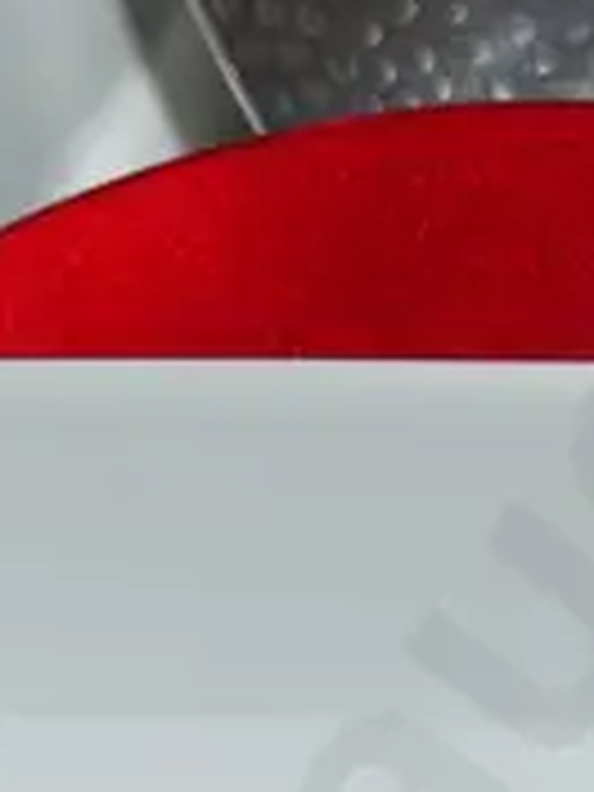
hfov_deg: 8.0
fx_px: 4256
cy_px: 598
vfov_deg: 10.6
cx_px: 560
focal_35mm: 186
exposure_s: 1/125
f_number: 3.6
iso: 200
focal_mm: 16
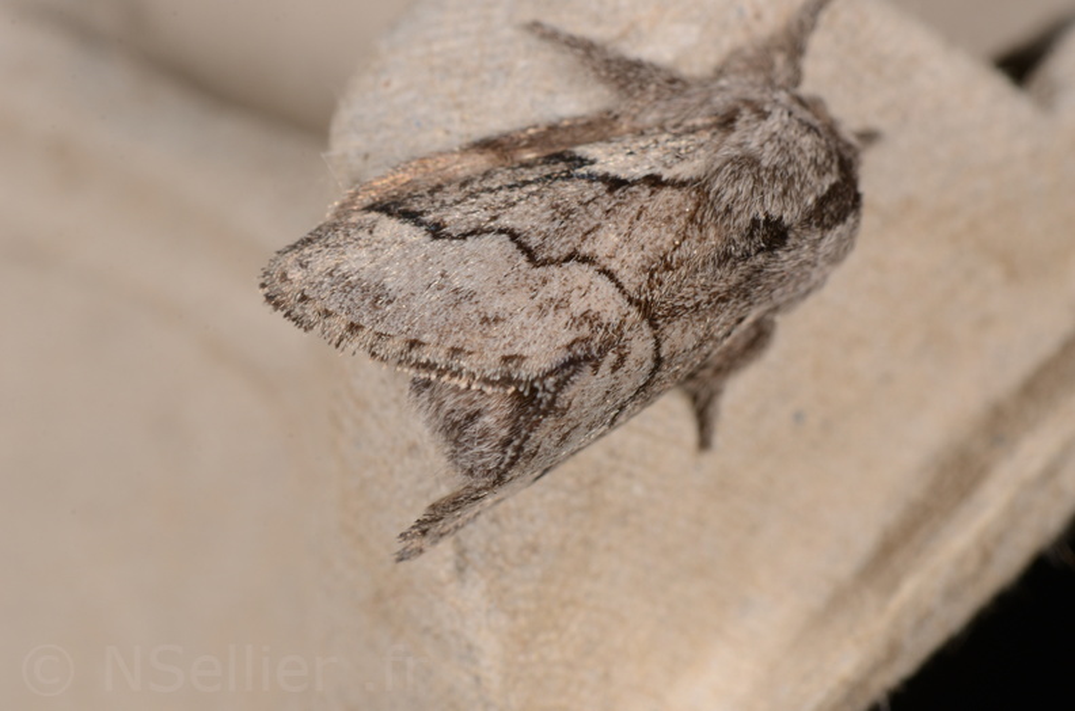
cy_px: 356
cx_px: 538
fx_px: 3798
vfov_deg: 10.7
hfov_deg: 16.1
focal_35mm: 128
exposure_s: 1/60
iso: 100
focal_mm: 85
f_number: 25
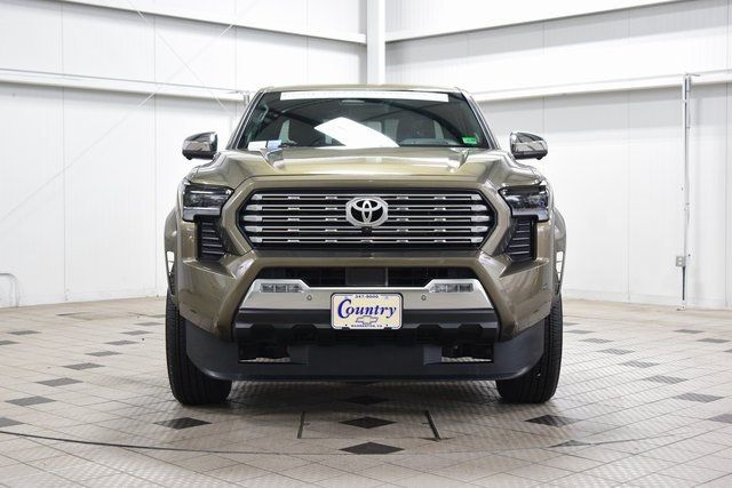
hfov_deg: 36.9
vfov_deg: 25.1
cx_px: 366
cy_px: 244
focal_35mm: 54
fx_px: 1098
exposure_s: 1/60
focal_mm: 36
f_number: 4.5
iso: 1600
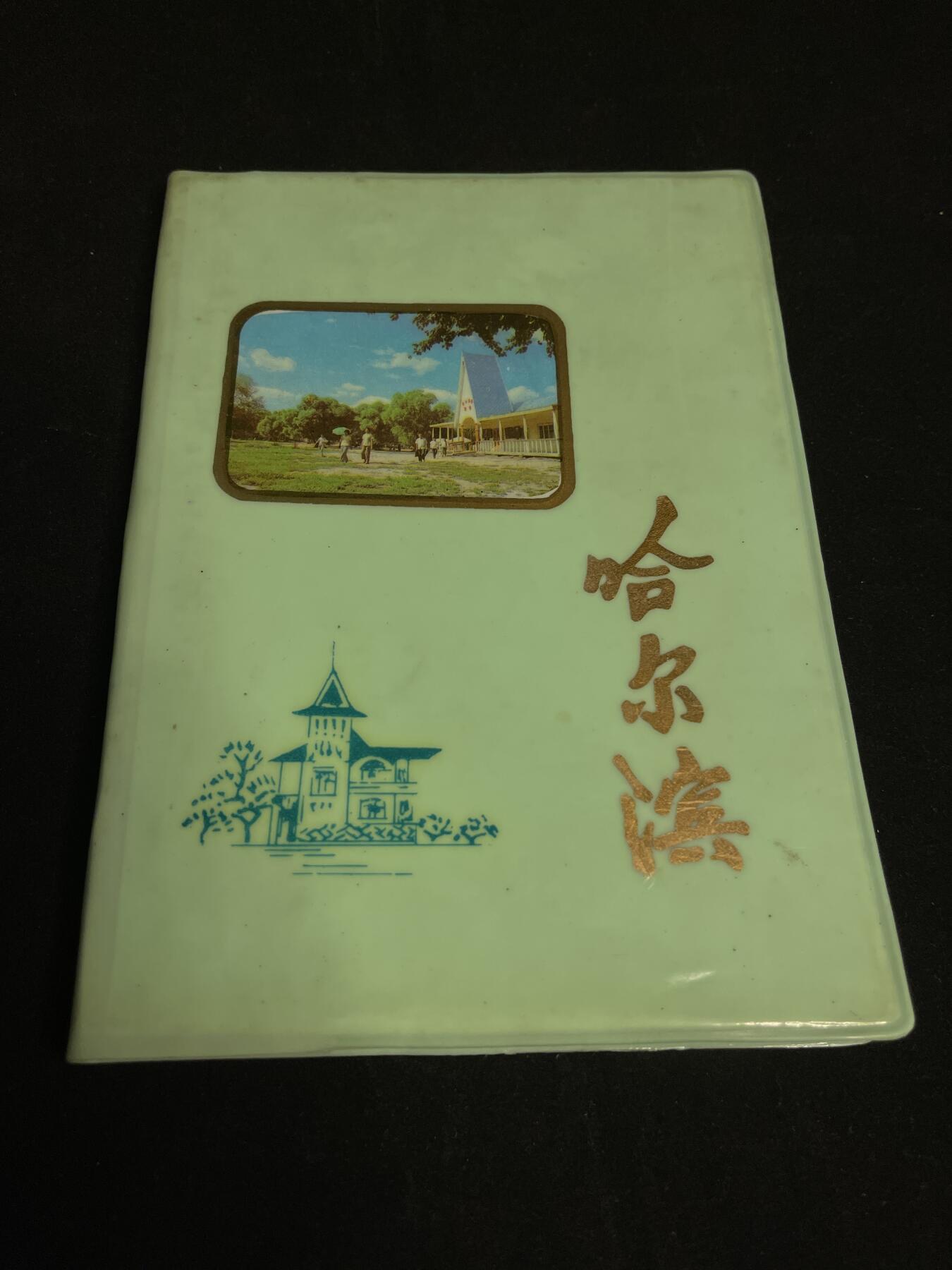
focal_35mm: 26
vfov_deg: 67.3
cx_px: 476
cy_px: 635
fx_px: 953
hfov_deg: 53.1
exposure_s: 1/60
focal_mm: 5.1
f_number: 1.6
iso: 200
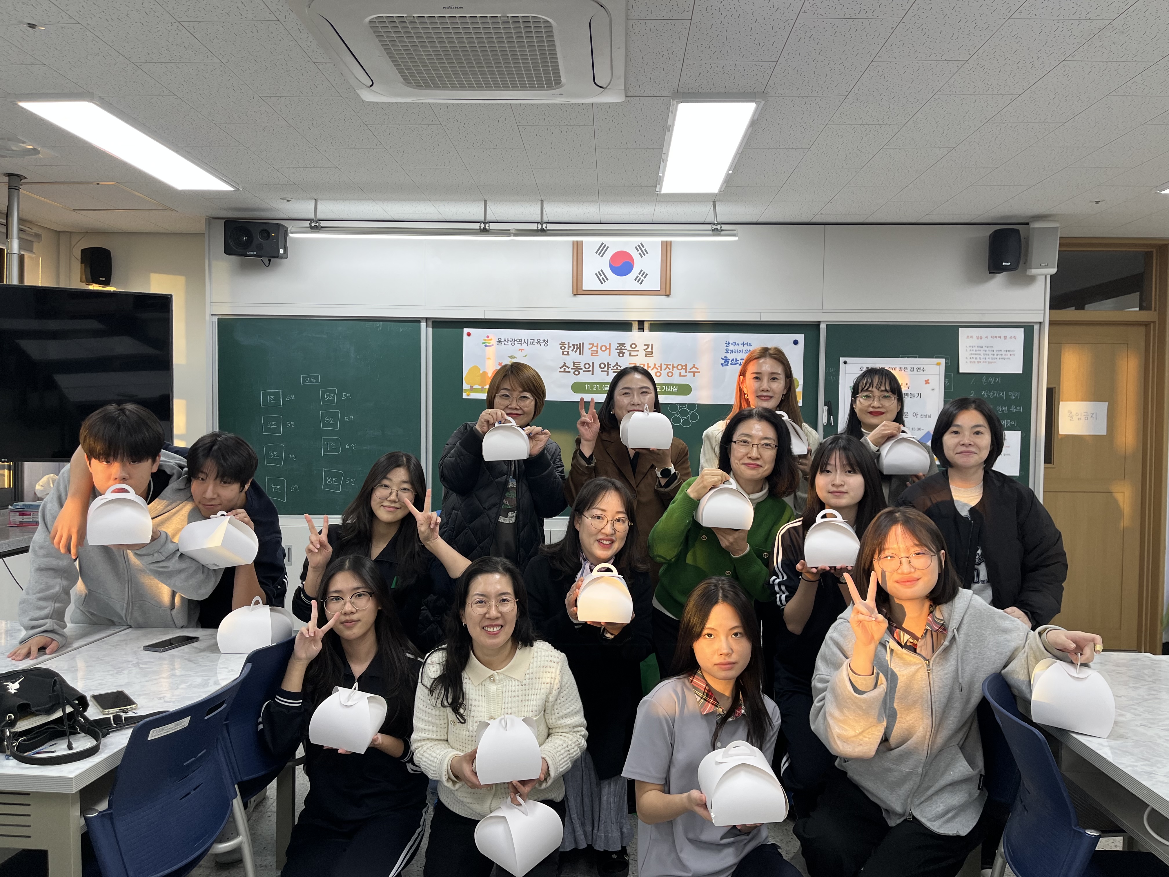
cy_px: 438
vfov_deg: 53.1
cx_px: 584
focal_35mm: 26
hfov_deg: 67.3
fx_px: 878
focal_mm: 5.1
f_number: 1.6
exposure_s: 1/120
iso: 80
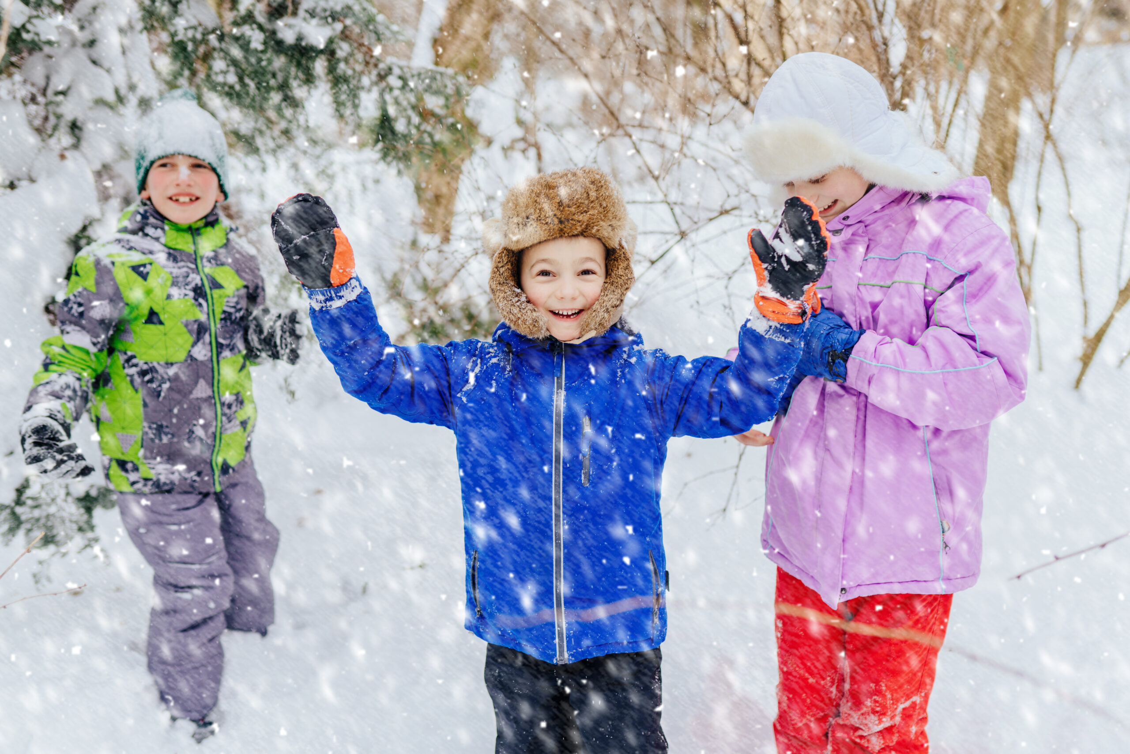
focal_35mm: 35
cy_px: 377
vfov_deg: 37.9
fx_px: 1099
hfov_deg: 54.4
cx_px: 565
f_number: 2
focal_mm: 35
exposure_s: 1/320
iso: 160
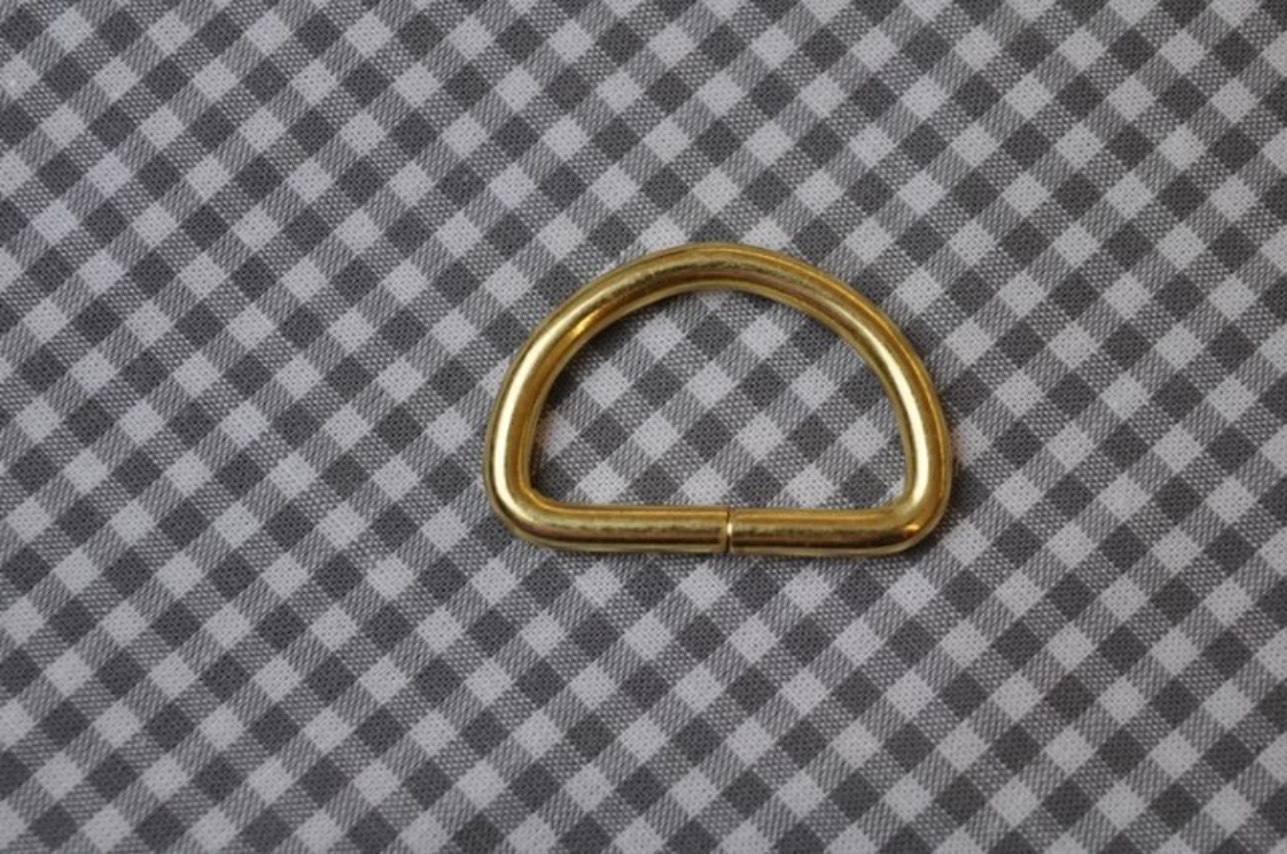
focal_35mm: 82
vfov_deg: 16.5
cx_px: 644
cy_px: 427
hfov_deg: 24.7
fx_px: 2945
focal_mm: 55
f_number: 5.6
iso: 360
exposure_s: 1/125
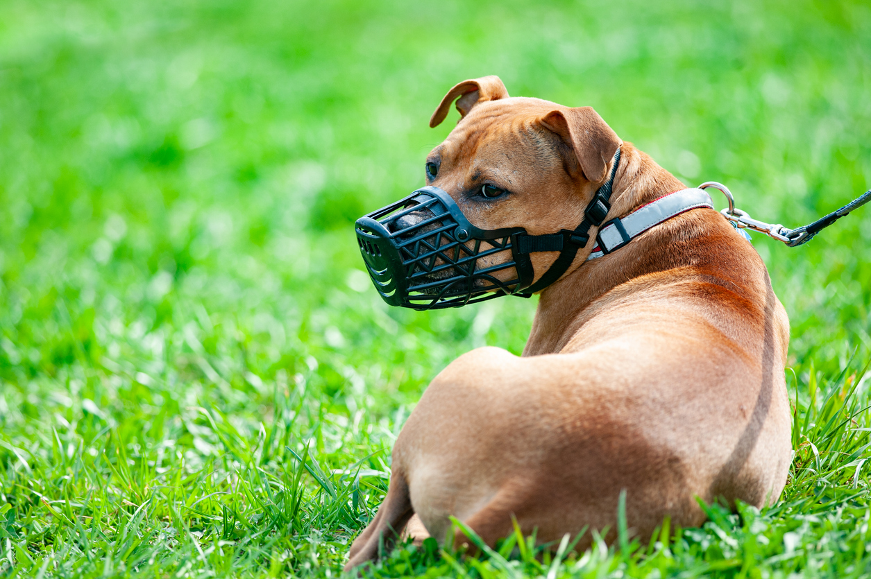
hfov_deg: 6.9
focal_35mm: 300
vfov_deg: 4.6
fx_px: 7253
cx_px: 436
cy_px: 290
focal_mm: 300
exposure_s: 1/1600
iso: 800
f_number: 4.5
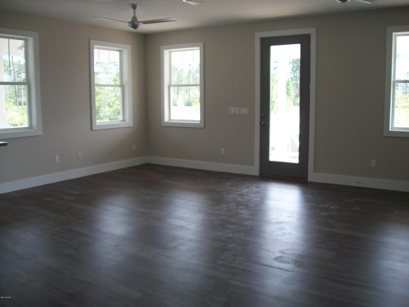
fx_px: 378
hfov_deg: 56.8
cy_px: 154
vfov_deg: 44.2
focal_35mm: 32
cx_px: 204
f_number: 2.9
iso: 80
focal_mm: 5.7
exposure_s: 1/100
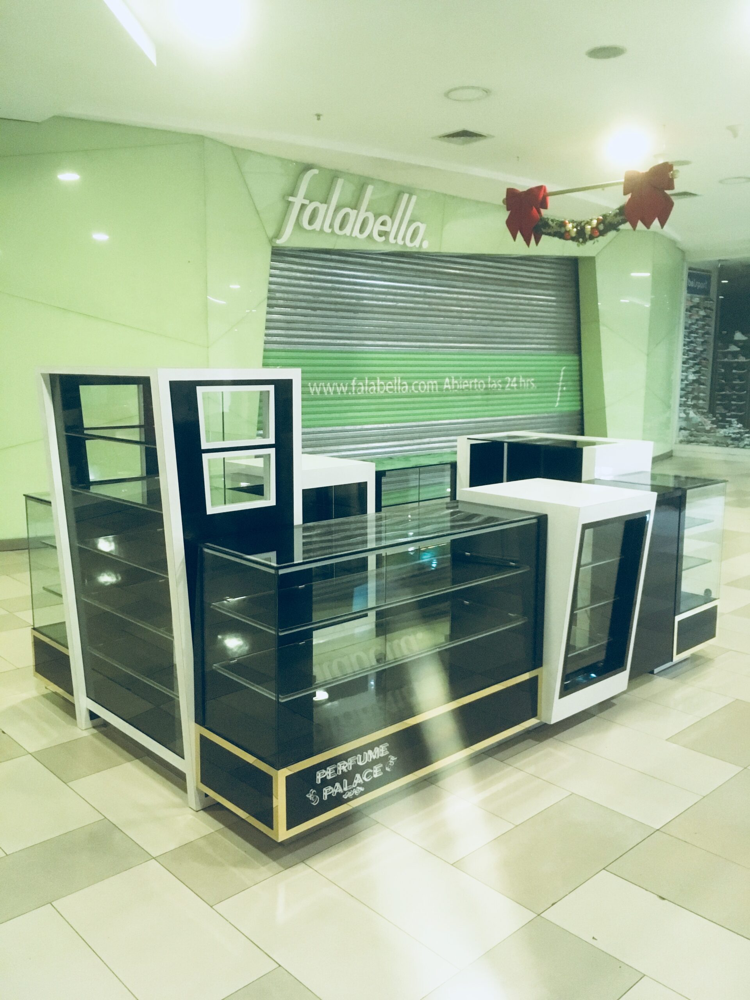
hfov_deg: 48.2
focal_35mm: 29
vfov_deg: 61.7
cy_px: 500
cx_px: 375
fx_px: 838
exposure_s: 1/17
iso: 250
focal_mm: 4.15
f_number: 2.2
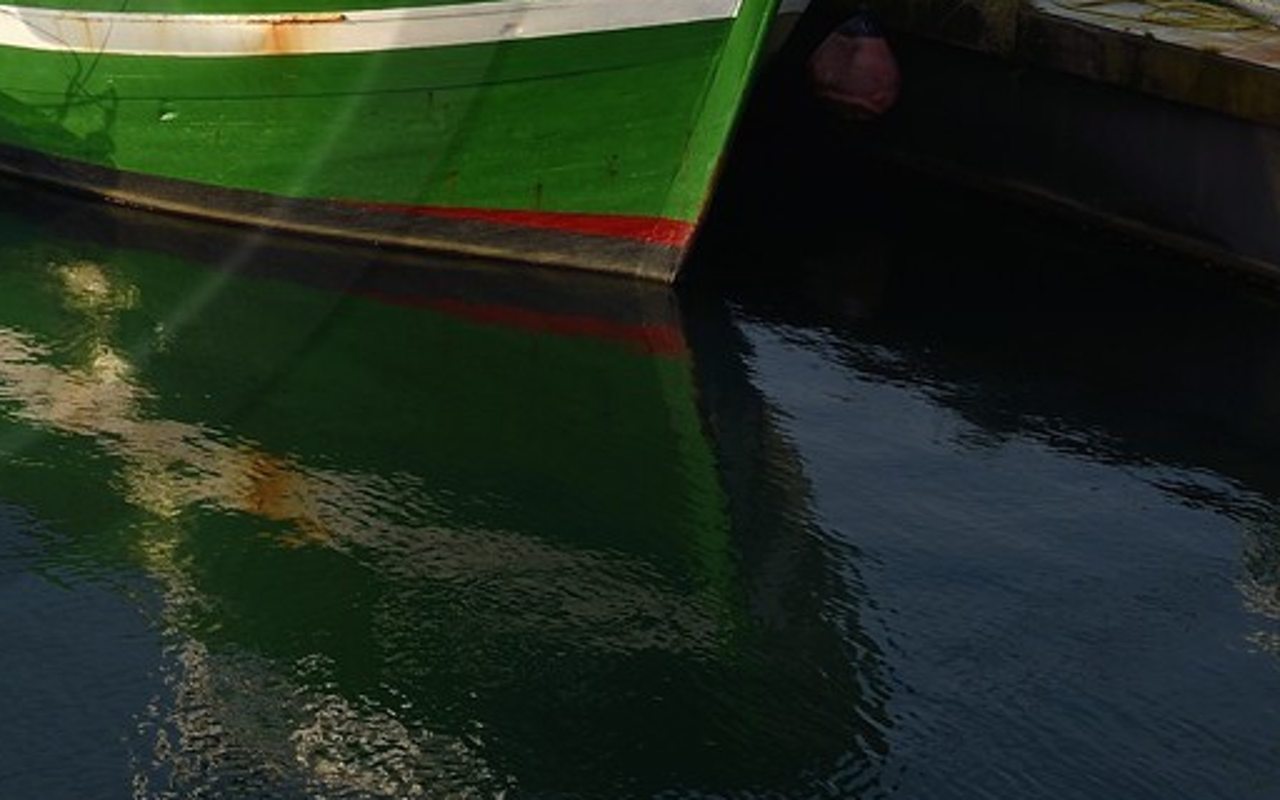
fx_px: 4221
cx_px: -458
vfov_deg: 10.5
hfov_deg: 16.2
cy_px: -355
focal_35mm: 121
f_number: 13
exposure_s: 1/200
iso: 200
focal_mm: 38
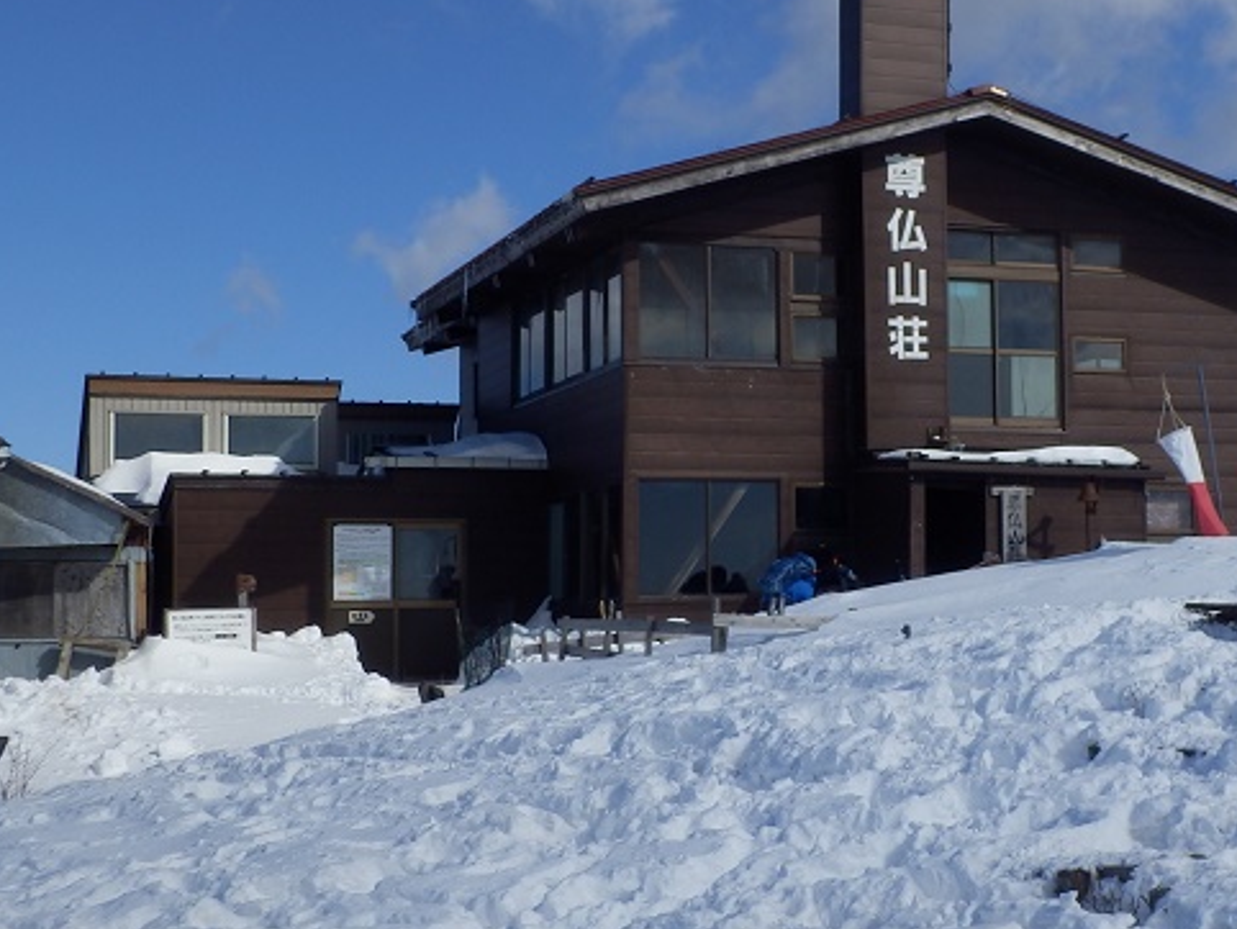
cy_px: 441
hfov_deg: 26.3
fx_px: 2610
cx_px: 957
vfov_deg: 20.2
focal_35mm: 73
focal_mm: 7.9
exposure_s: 1/200
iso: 80
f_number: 10.6
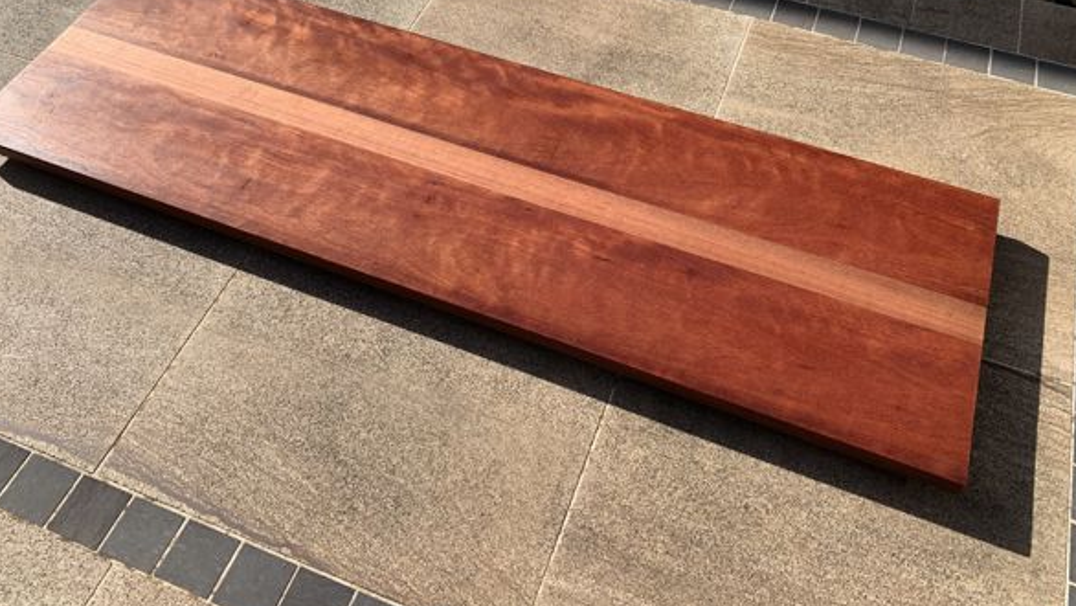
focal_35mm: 29
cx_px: 531
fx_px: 828
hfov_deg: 66.0
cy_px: 275
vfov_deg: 40.2
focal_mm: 4.25
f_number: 1.8
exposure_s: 1/1368
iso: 25
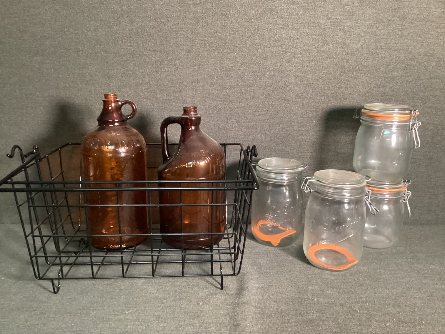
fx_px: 399
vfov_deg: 45.4
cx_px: 222
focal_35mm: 31
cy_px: 167
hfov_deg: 58.3
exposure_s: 1/30
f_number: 2.4
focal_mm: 3.3
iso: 640
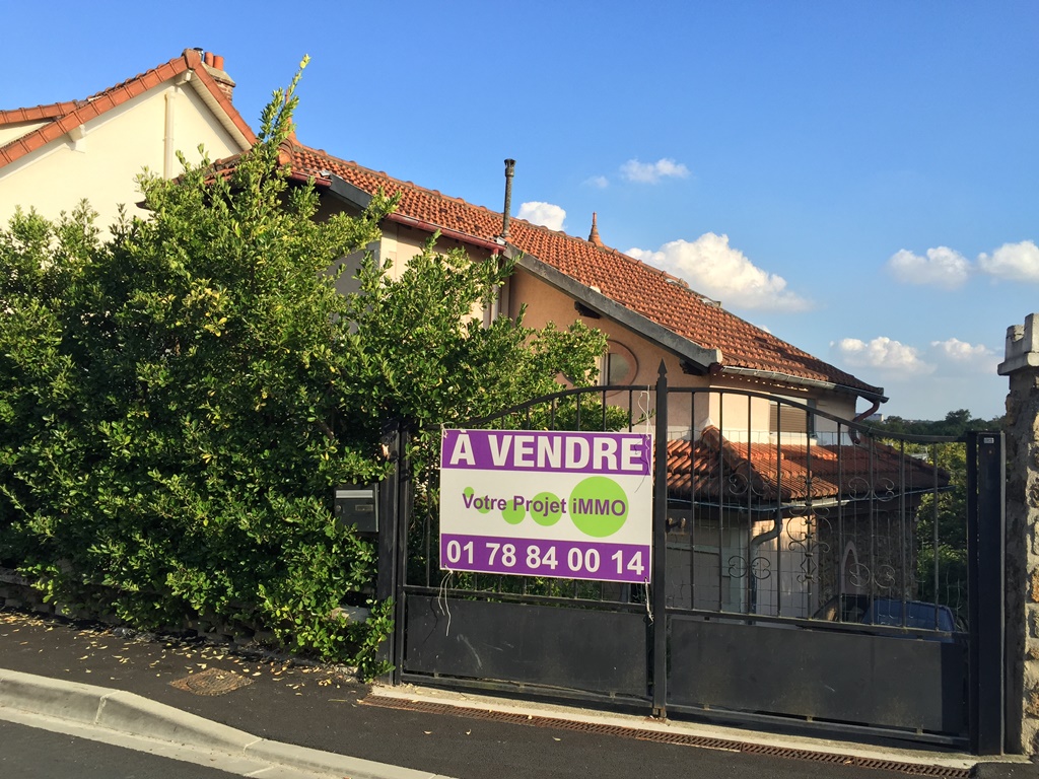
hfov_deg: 61.7
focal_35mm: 29
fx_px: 870
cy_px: 390
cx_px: 520
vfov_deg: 48.2
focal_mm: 4.15
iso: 32
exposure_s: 1/1199
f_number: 2.2
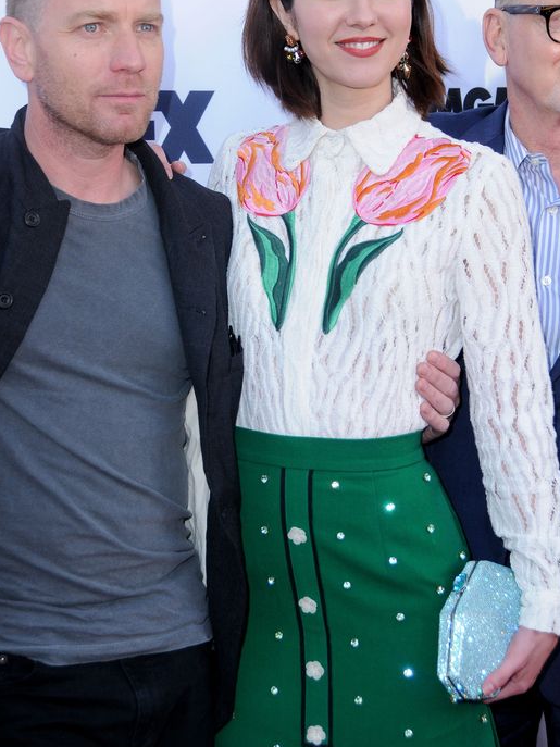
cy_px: 340
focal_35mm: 101
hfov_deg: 14.6
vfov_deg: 19.4
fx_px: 2179
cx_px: 223
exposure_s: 1/200
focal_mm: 50
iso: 500
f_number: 6.3
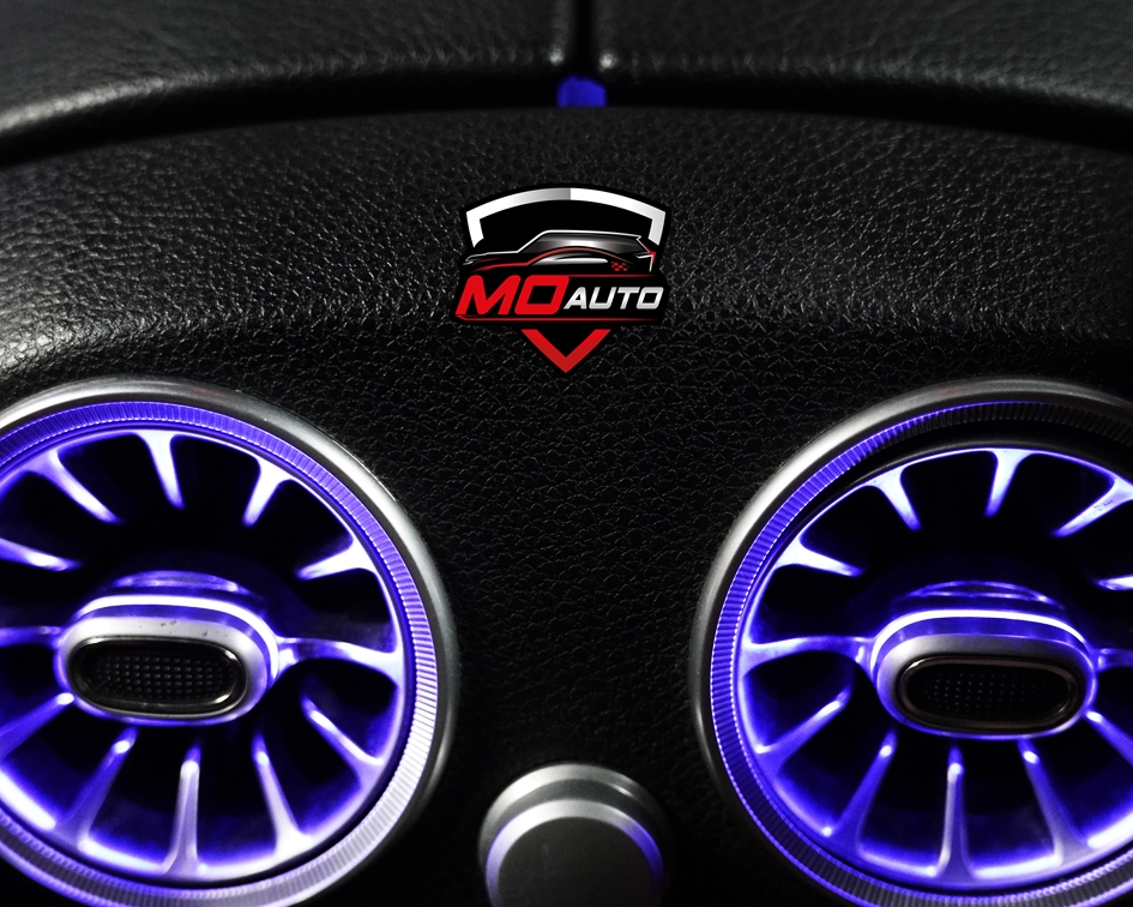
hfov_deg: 27.1
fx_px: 2347
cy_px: 538
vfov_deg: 21.8
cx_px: 562
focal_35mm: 70
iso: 6400
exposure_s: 1/50
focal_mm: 47
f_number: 4
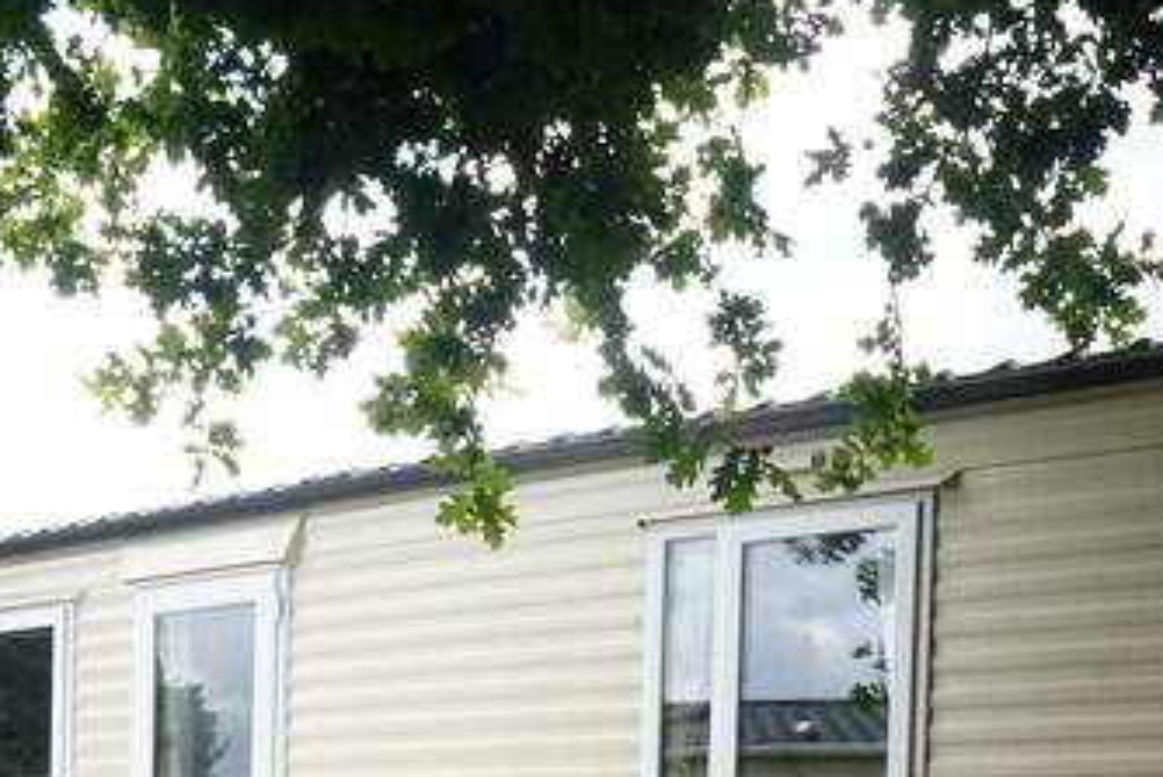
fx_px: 1584
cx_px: 491
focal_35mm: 49
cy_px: 1033
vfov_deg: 23.9
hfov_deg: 40.2
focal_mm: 16
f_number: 18
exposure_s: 1/60
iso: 500
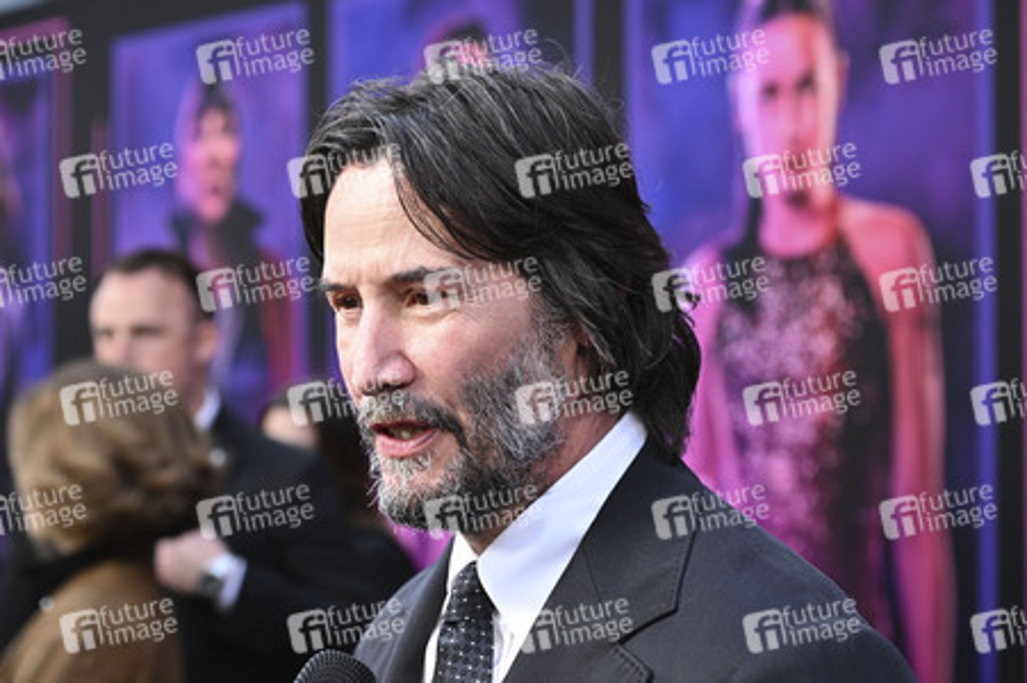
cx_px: 514
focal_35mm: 84
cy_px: 342
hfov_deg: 24.2
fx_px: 2395
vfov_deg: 16.2
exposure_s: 1/320
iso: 1600
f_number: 5.6
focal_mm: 84
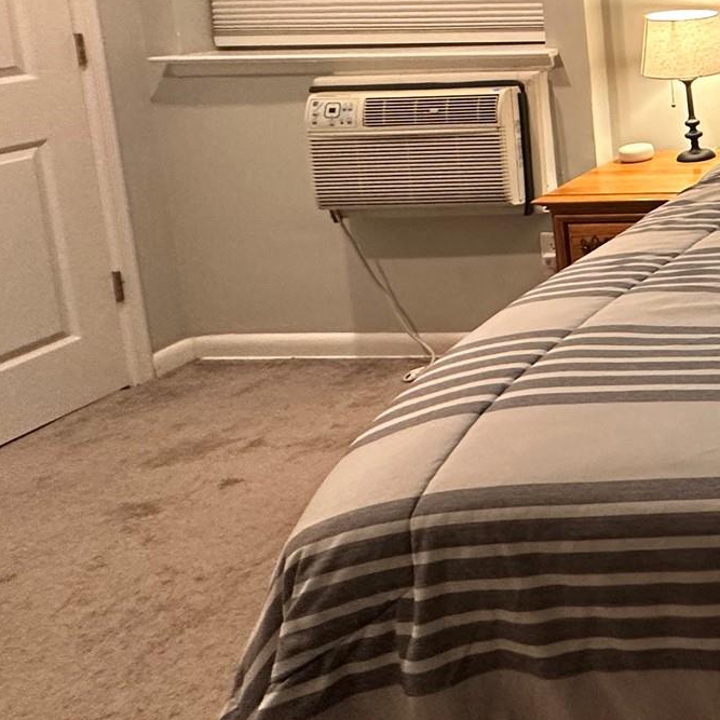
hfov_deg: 28.4
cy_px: 41
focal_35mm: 38
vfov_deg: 39.8
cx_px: 1083
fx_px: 894
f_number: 2.2
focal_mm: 2.22
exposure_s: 1/60
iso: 320
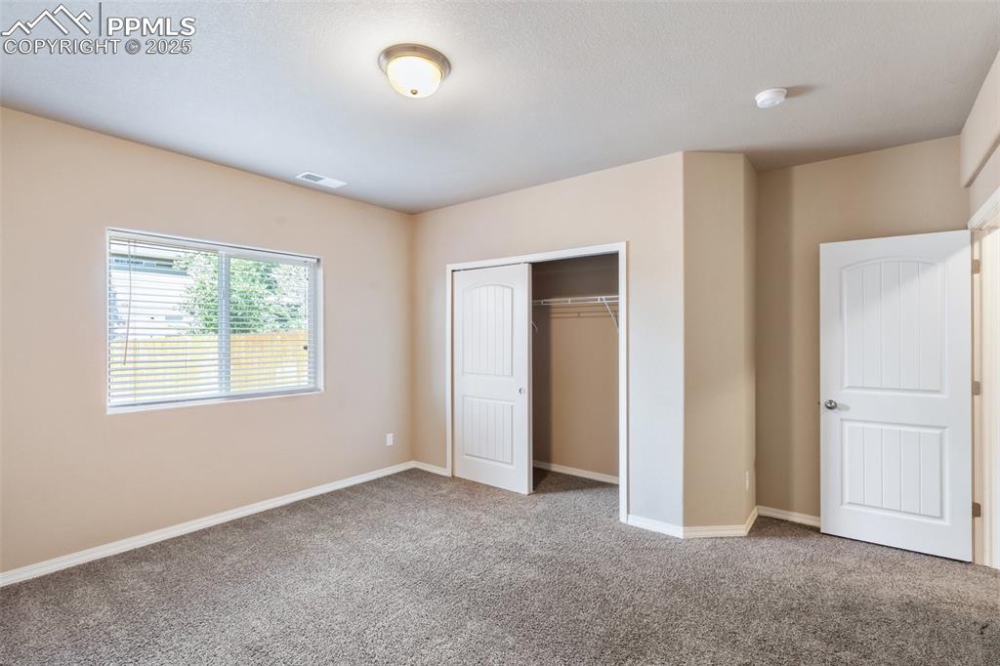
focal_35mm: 16
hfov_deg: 96.8
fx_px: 444
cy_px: 333
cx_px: 500
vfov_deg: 73.7
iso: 250
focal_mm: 16
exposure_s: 1.6
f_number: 10
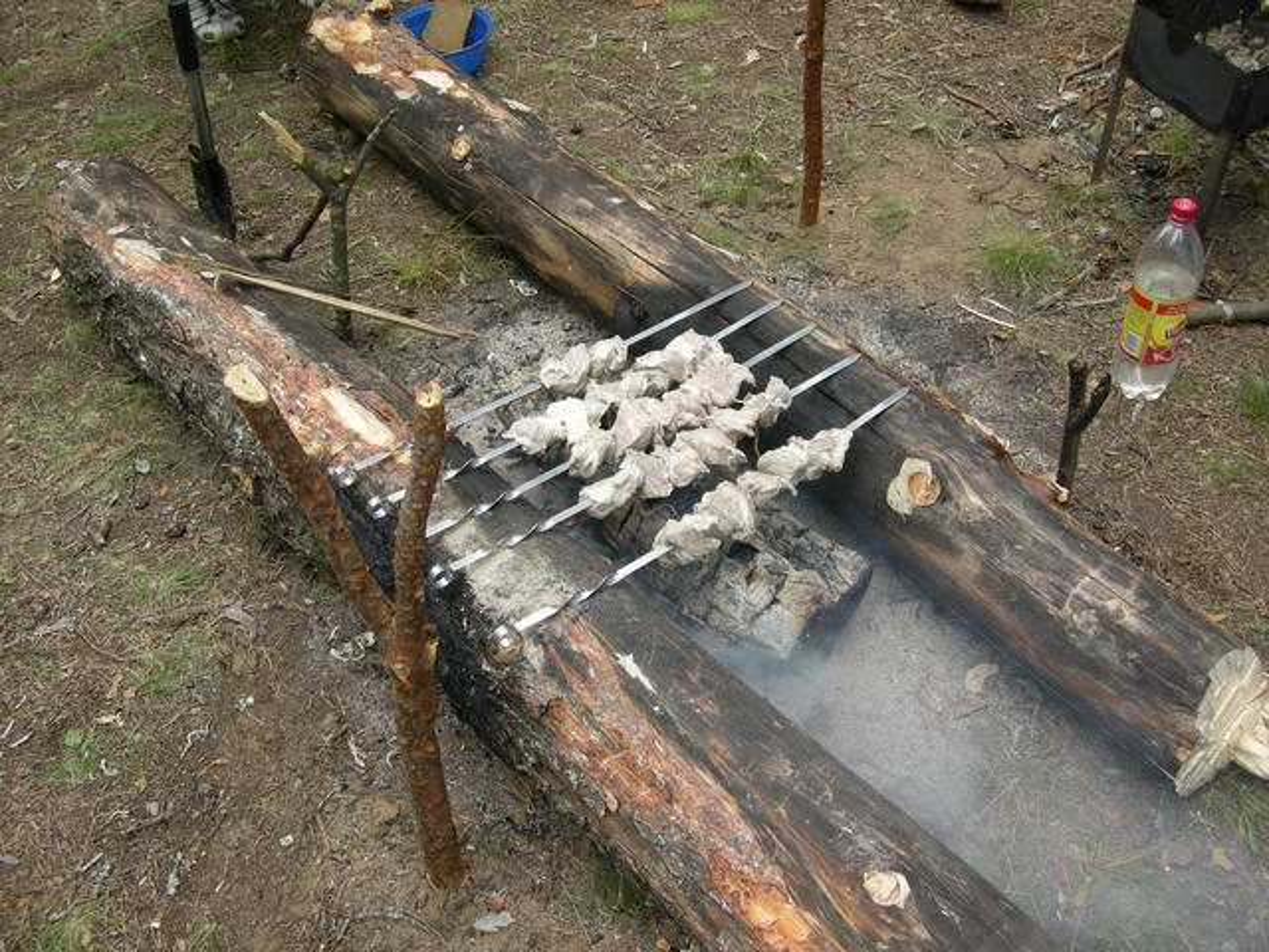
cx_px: 634
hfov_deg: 51.4
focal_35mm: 36
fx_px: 1320
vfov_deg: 39.7
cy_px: 476
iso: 64
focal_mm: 7.5
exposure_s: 1/68
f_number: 3.4
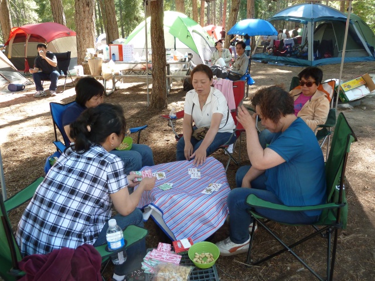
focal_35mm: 25
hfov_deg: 69.4
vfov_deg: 54.9
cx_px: 188
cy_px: 140
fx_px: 271
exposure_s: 1/30
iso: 100
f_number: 3.3
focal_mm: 4.1
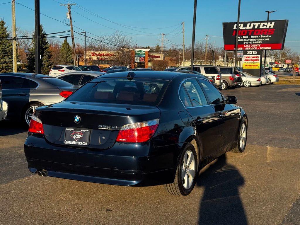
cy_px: 112
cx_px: 150
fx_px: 416
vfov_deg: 30.3
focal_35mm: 48
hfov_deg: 39.7
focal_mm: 6.76
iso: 64
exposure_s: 1/2179
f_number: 1.78
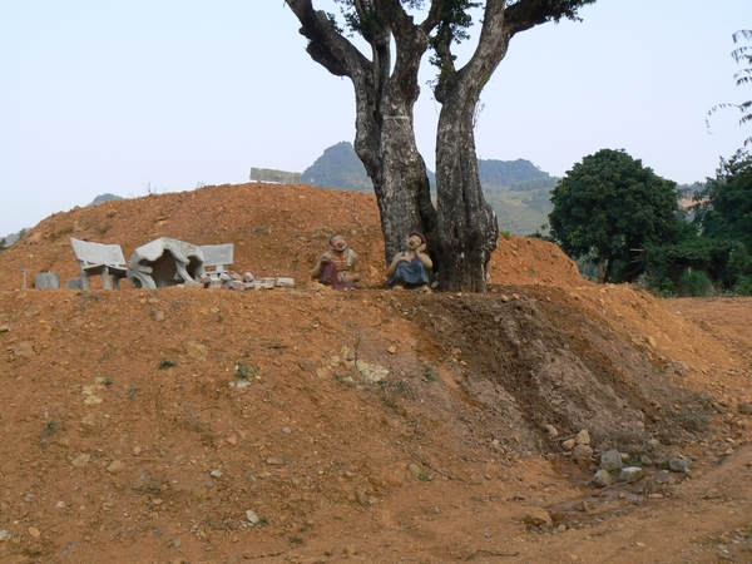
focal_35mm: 36
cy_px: 282
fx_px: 782
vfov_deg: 39.7
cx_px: 376
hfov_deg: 51.4
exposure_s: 1/125
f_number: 5.6
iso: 80
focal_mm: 6
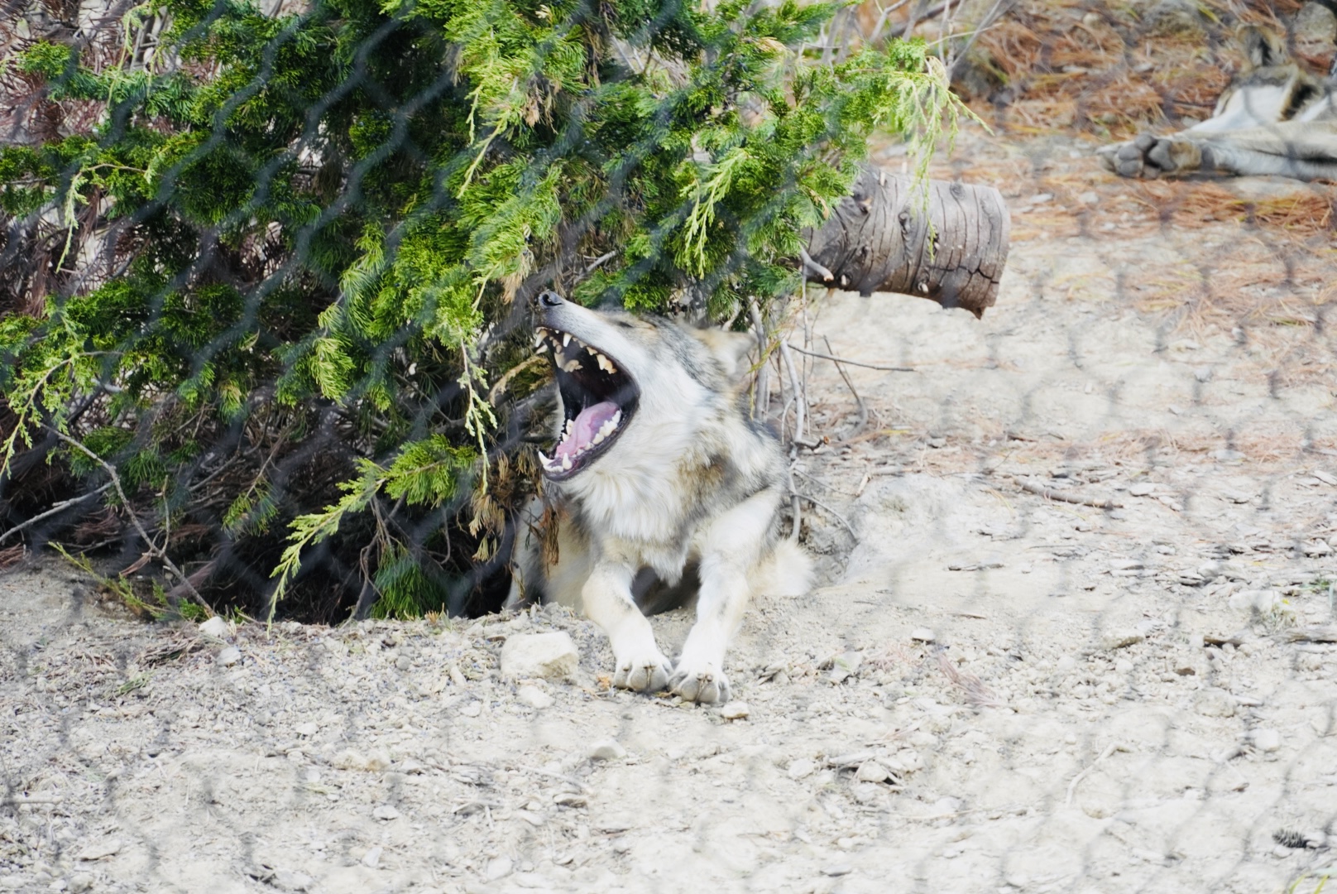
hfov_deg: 10.2
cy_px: 447
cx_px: 668
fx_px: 7526
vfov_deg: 6.8
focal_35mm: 202
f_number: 5.6
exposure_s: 1/250
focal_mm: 135
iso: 1000
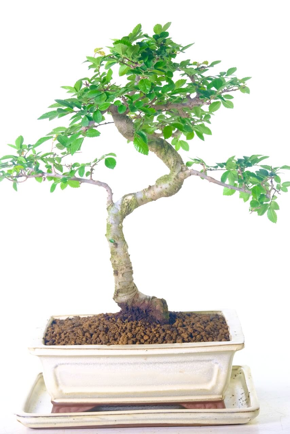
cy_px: 217
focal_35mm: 96
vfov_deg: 21.2
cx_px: 145
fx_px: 1159
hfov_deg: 14.3
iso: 1600
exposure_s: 1/30
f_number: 8
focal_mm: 63.8
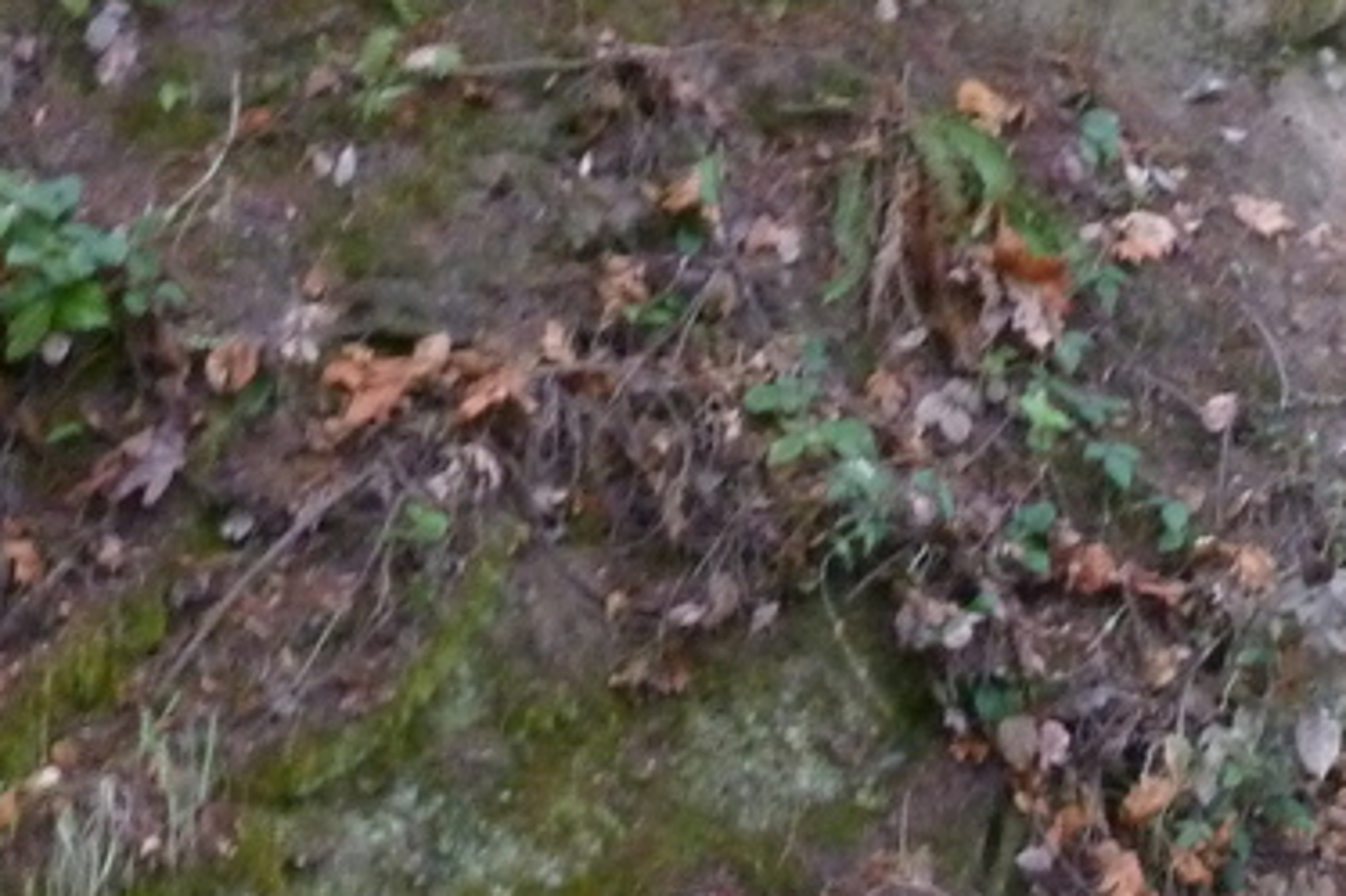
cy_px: -417
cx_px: 1940
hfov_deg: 20.1
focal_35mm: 89
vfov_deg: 14.4
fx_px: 3326
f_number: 3.3
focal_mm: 4.5
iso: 400
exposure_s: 1/6
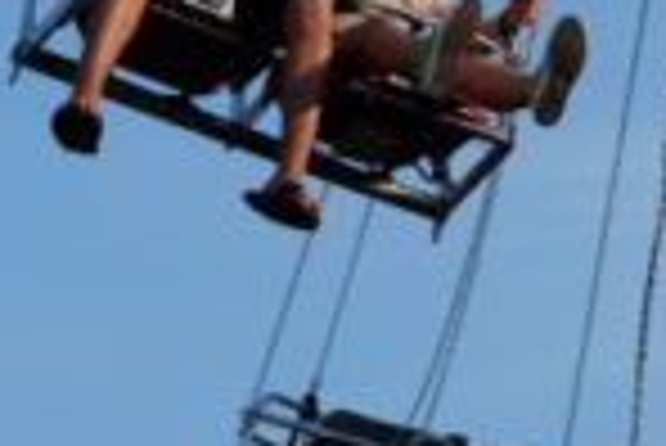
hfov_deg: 5.7
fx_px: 6629
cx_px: 734
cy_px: -149
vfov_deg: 3.8
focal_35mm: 358
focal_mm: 56.2
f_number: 8
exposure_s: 1/240
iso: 200
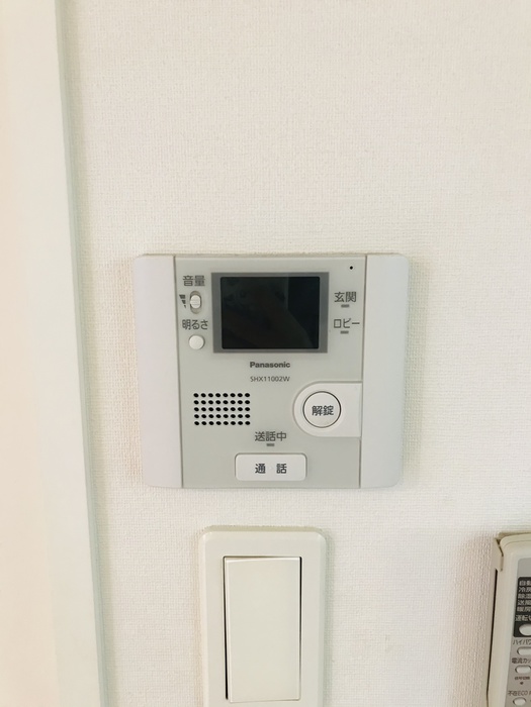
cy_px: 354
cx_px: 266
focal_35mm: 28
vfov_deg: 63.4
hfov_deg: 49.7
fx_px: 573
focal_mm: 3.99
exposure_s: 1/17
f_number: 1.8
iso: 40
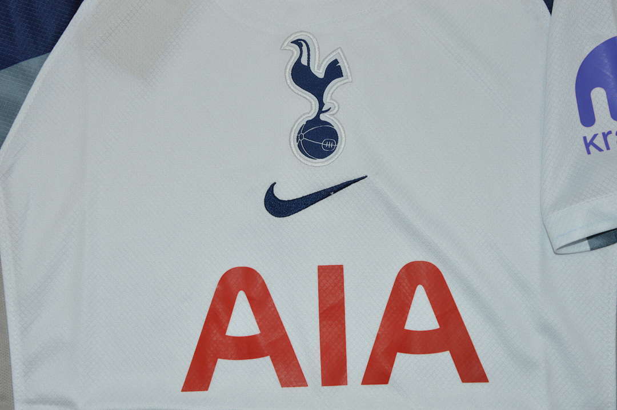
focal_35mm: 57
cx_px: 308
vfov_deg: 23.7
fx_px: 976
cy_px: 205
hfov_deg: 35.1
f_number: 14
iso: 400
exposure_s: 1/200
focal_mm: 38
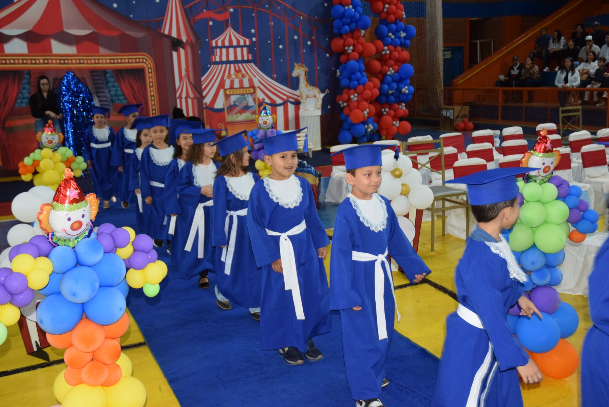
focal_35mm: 36
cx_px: 304
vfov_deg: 36.9
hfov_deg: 53.1
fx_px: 609
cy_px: 204
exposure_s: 1/60
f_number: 3.8
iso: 1100
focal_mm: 24
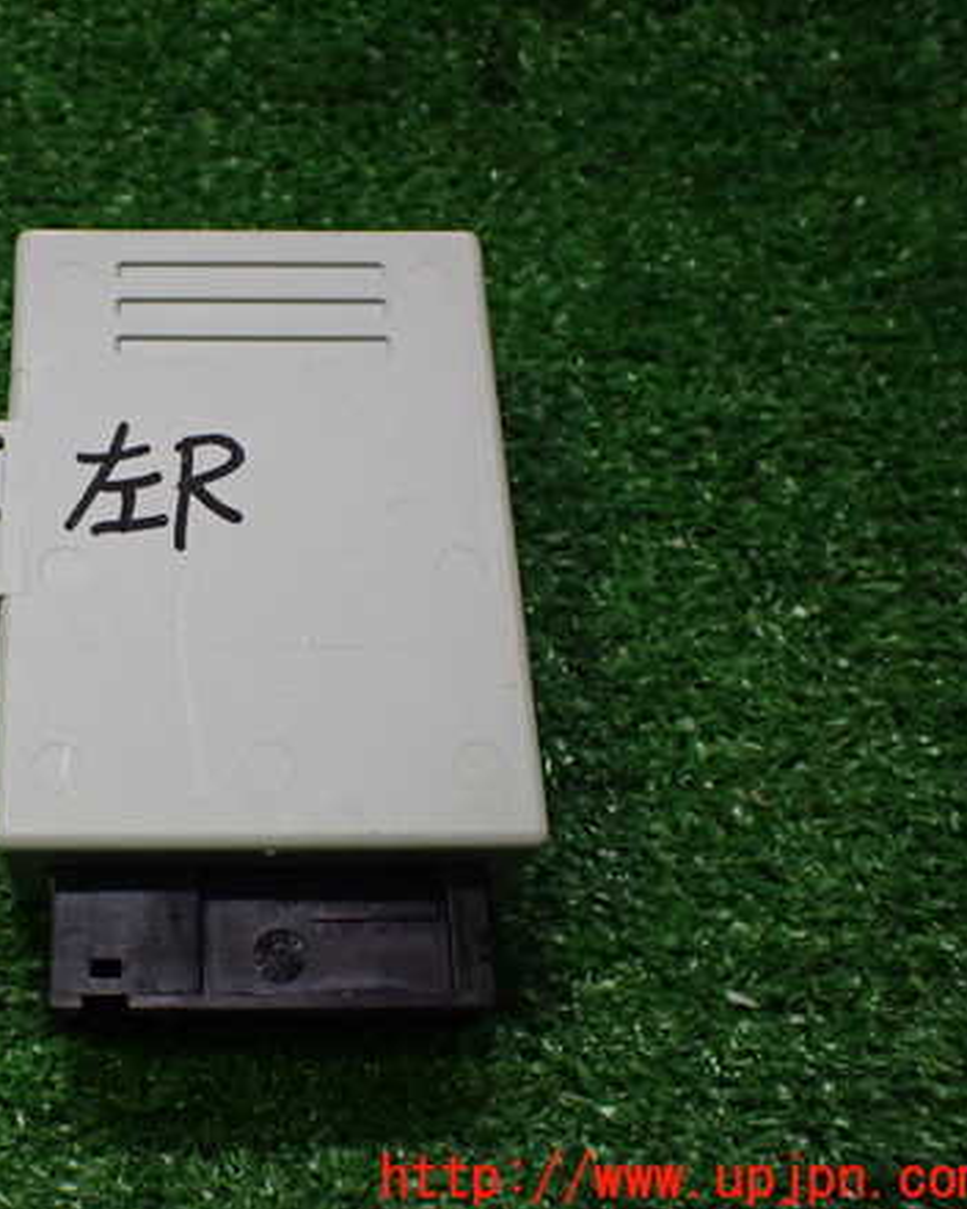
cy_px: 595
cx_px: 176
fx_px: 1431
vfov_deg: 45.8
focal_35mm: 40
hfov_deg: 35.9
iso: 500
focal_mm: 5.4
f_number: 2.3
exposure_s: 1/125
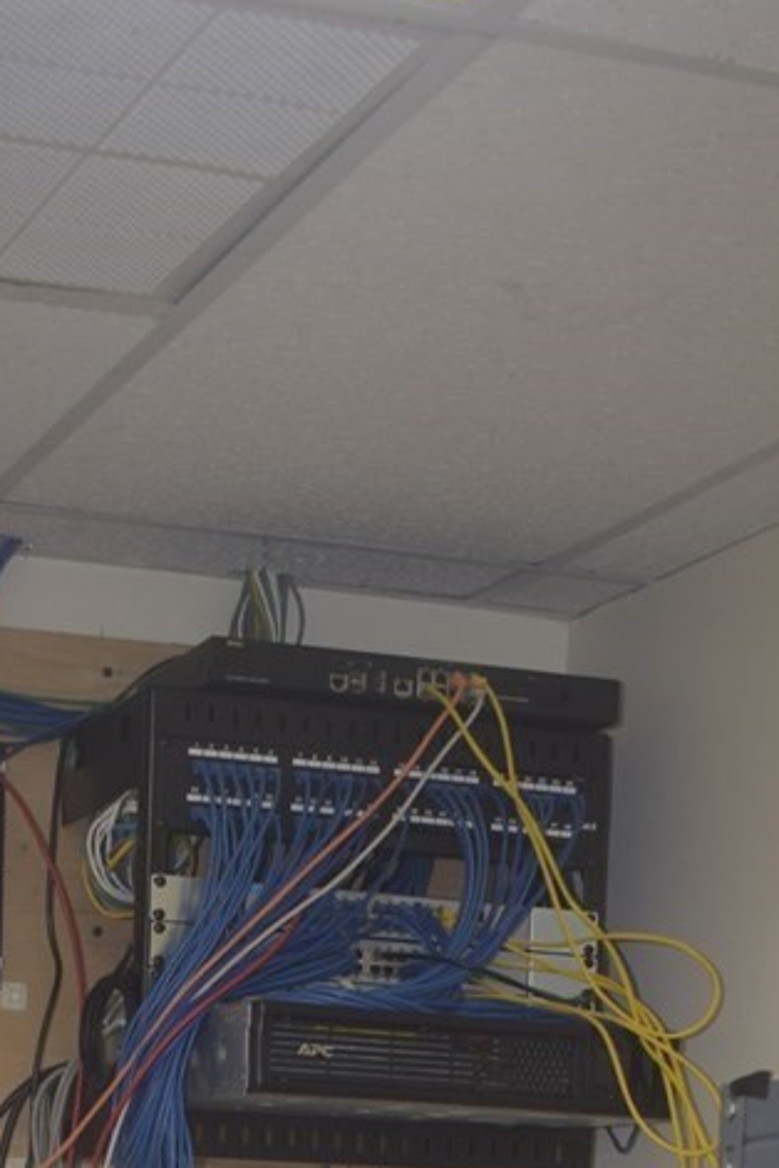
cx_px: 211
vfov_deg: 19.5
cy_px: 1852
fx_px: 2856
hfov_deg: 15.5
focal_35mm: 88
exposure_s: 1/60
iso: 280
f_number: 3.5
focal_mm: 18
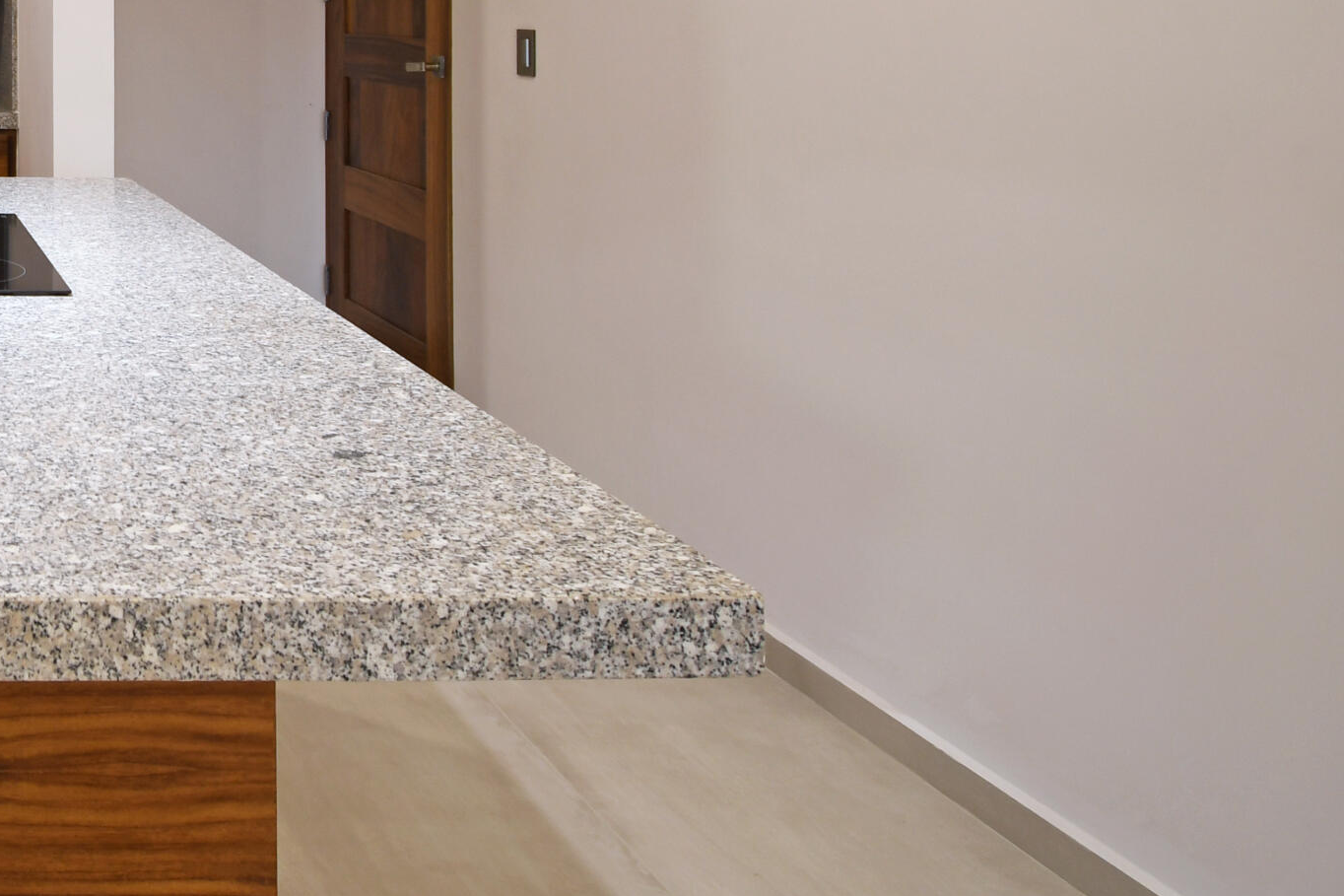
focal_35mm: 33
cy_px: -25
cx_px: -110
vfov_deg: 35.6
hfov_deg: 44.6
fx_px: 1232
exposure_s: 1/10
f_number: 4.5
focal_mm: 10
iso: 200
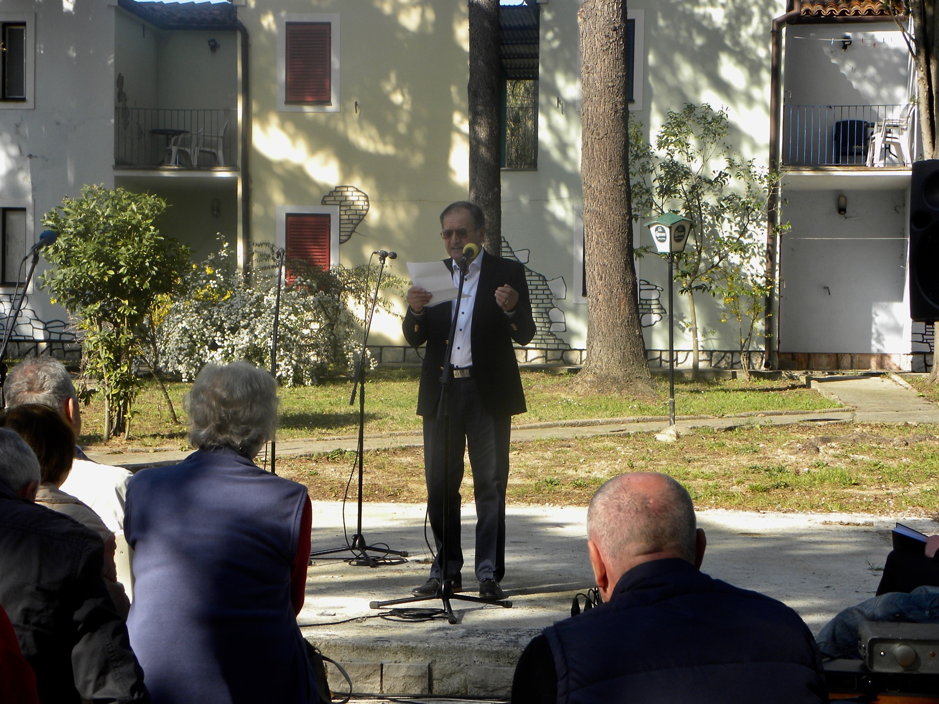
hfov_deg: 26.0
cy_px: 352
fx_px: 2034
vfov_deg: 19.6
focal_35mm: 75
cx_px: 470
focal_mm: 13.4
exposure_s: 1/180
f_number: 5
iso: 64
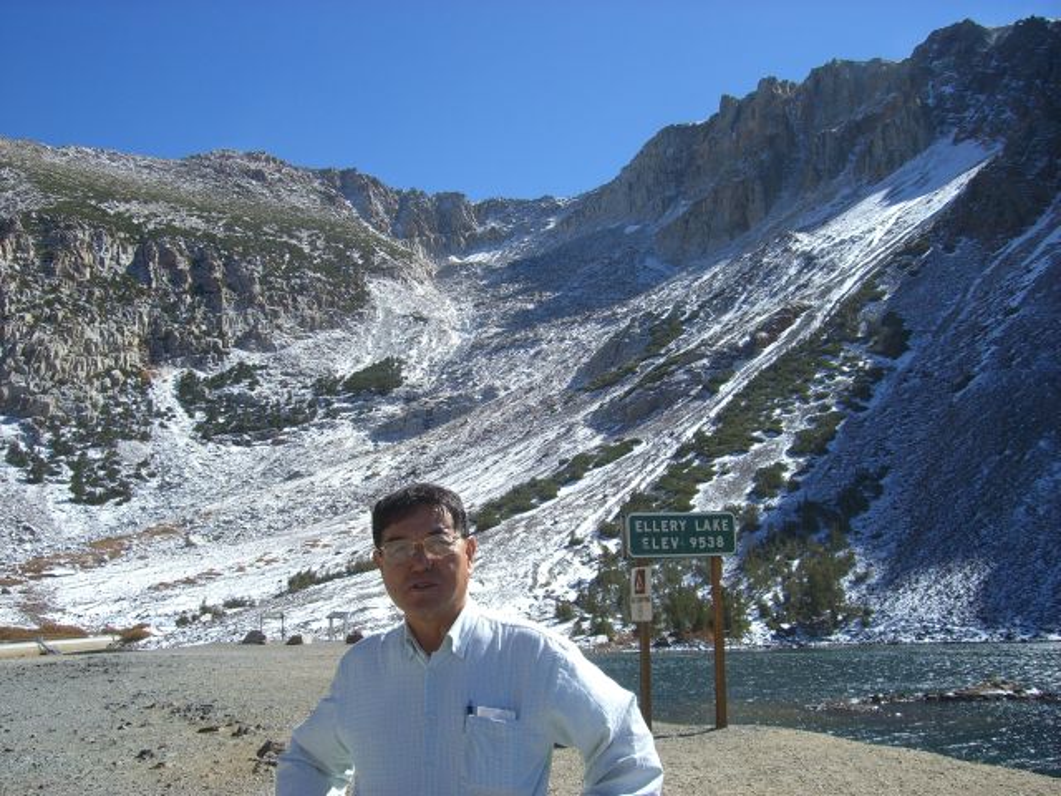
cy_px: 398
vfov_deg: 37.7
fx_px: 1165
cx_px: 530
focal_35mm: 38
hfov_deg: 49.0
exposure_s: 1/500
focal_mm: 6.2
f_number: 4.3
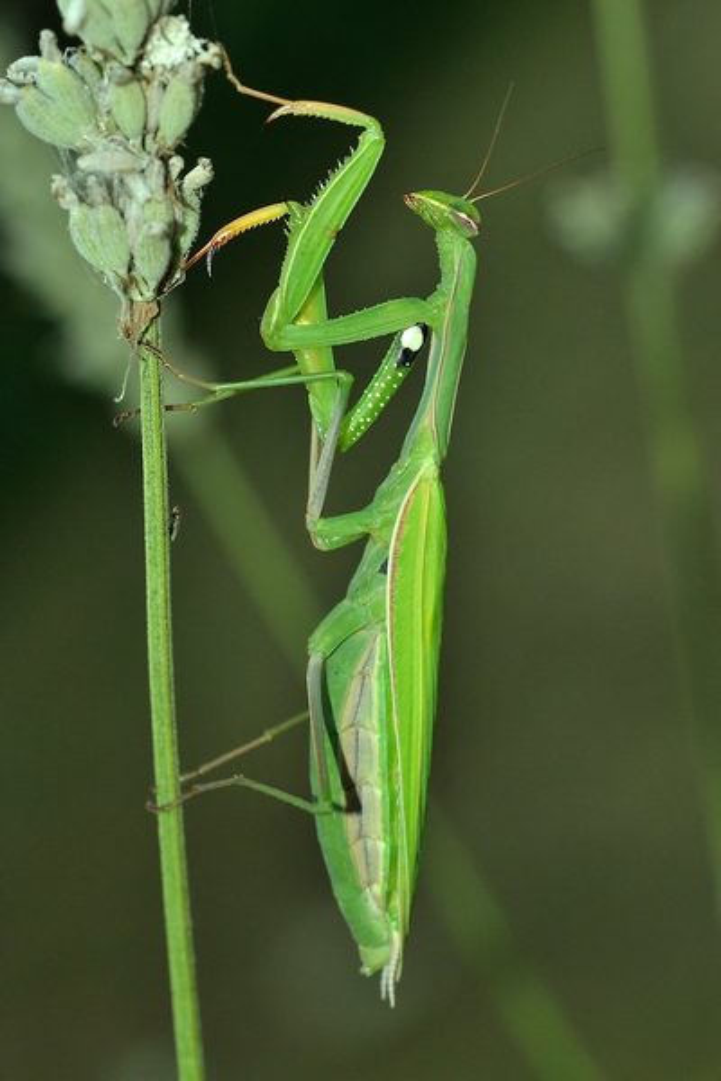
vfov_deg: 15.2
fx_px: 4055
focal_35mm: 135
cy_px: 540
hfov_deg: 10.2
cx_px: 360
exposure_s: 1/200
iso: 400
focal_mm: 90
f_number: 8
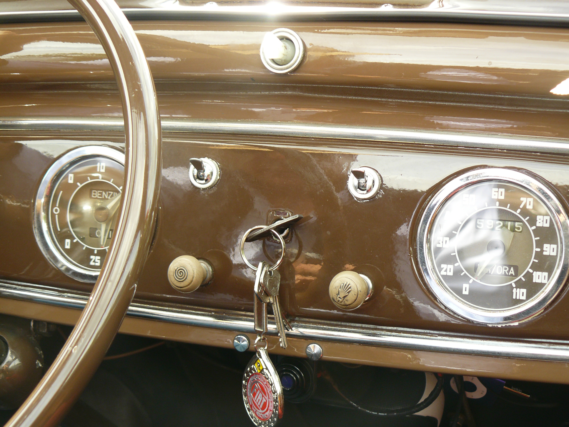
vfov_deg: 22.3
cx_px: 284
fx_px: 1085
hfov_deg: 29.4
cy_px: 214
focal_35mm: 66
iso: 100
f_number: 3.2
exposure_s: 1/60
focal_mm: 11
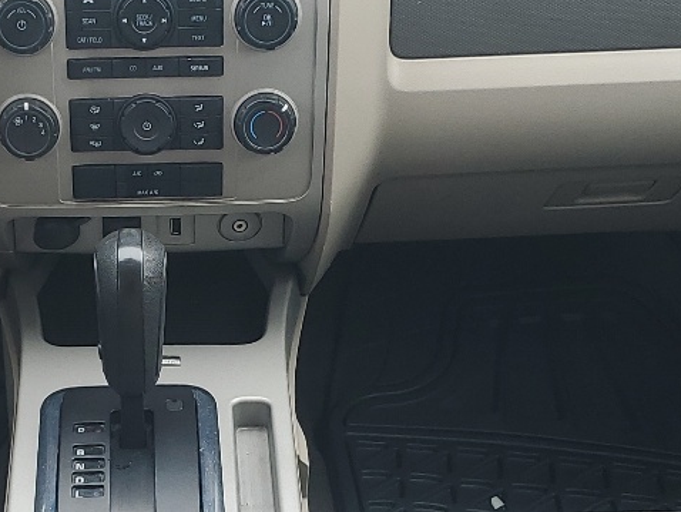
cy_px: 432
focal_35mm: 87
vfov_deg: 16.8
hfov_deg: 22.1
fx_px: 1712
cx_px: 97
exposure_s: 1/185
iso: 50
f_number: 1.5
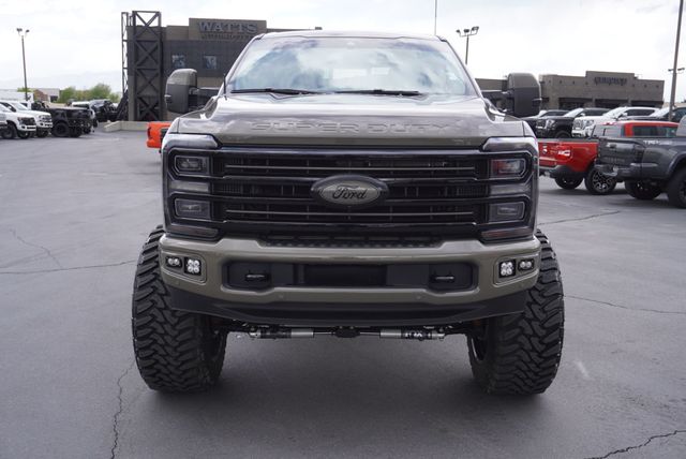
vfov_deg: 36.9
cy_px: 230
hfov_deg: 53.1
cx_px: 343
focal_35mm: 36
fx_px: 687
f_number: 6.3
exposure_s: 1/125
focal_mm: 24
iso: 100
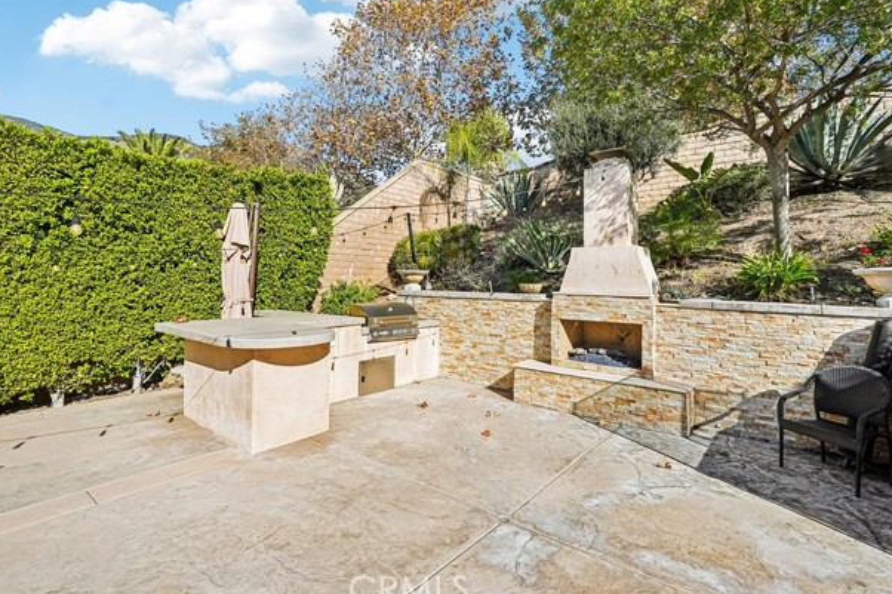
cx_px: 453
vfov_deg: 70.4
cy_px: 295
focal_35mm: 17
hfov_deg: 93.3
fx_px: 421
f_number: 8
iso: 400
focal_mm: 16
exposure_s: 1/1500
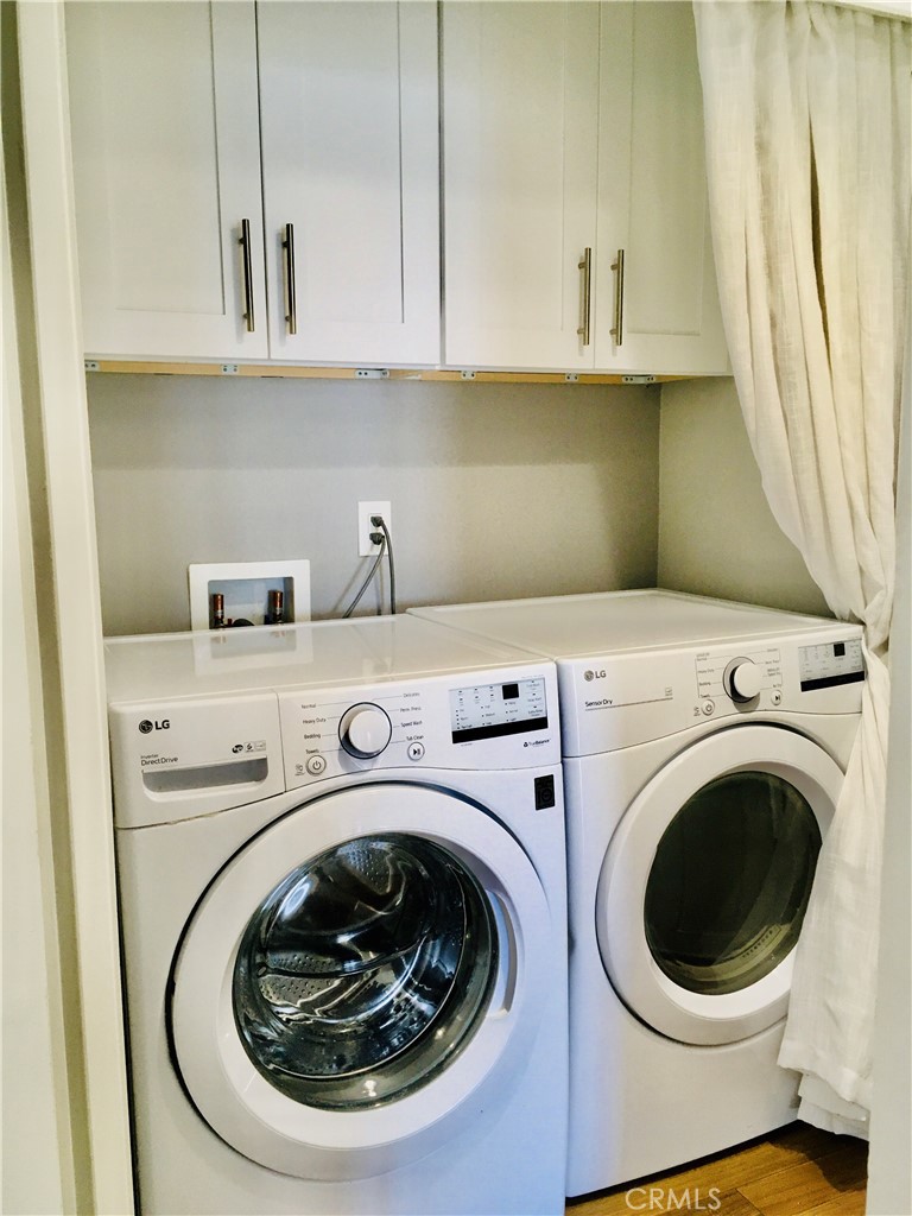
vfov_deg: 61.7
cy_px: 608
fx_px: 1019
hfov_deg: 48.2
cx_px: 456
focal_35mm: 29
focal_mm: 4.15
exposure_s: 1/30
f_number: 2.2
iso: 40
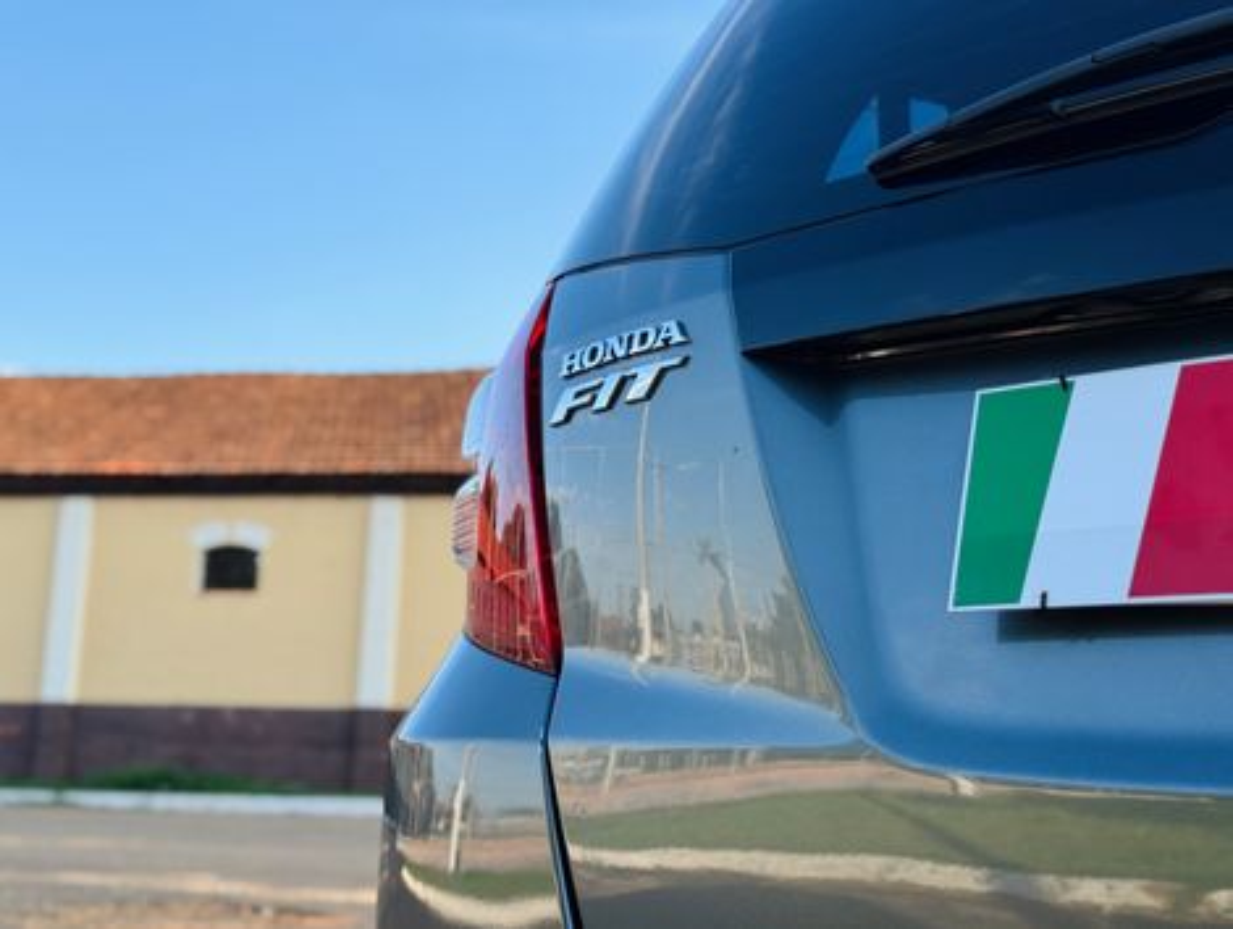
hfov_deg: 39.6
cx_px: 616
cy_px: 464
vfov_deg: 30.3
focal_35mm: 48
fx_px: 1712
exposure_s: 1/1637
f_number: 1.78
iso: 64
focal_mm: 6.76
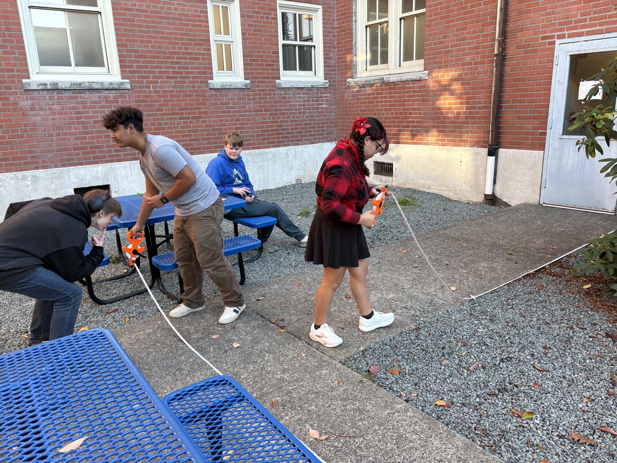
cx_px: 308
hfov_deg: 67.3
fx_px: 463
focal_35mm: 26
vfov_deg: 53.1
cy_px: 232
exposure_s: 1/122
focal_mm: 5.96
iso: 64
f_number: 1.6
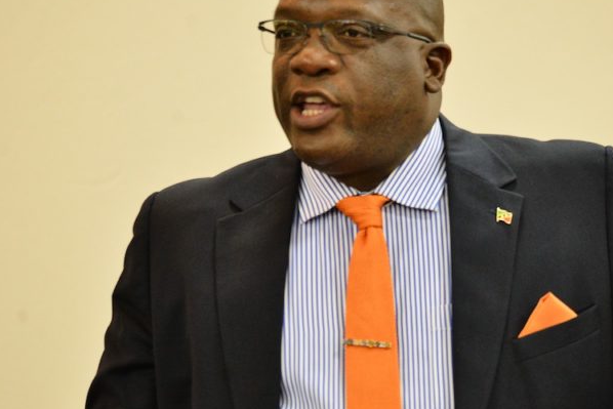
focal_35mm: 411
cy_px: 206
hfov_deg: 5.0
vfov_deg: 3.3
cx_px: 439
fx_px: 7000
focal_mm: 240
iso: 3200
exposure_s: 1/100
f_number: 5.3
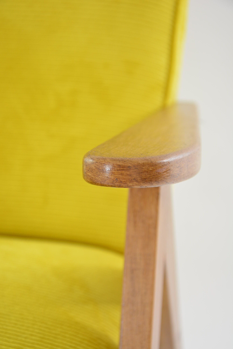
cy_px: 174
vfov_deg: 26.0
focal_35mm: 78
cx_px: 116
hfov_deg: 17.5
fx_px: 756
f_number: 5.6
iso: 400
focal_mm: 52
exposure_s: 1/60
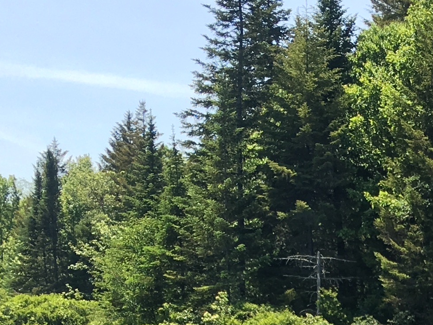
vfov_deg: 11.5
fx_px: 1488
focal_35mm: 119
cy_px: 601
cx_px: 522
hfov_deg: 15.9
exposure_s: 1/549
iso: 25
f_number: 2.2
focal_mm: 4.15
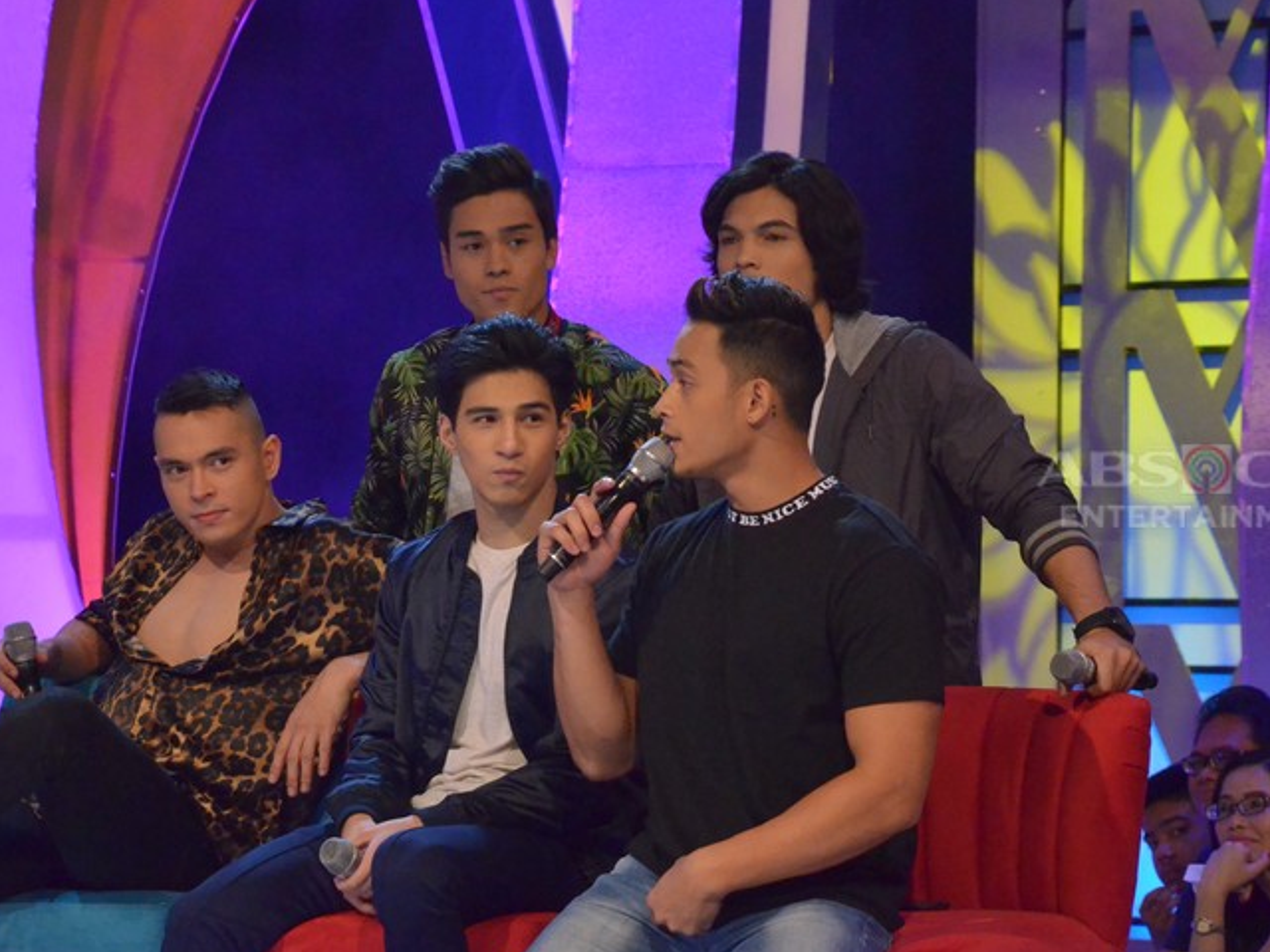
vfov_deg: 9.2
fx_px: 5943
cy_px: 514
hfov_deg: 12.2
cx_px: 587
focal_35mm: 162
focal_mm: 90
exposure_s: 1/400
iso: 6400
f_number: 9
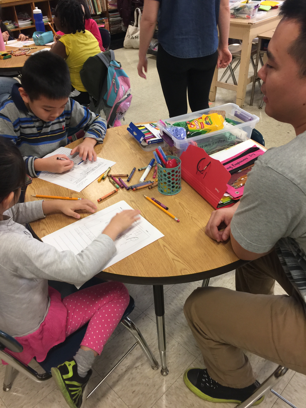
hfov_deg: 48.2
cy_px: 204
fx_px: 342
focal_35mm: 29
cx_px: 153
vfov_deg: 61.7
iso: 32
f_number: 2.2
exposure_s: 1/15
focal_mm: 4.15
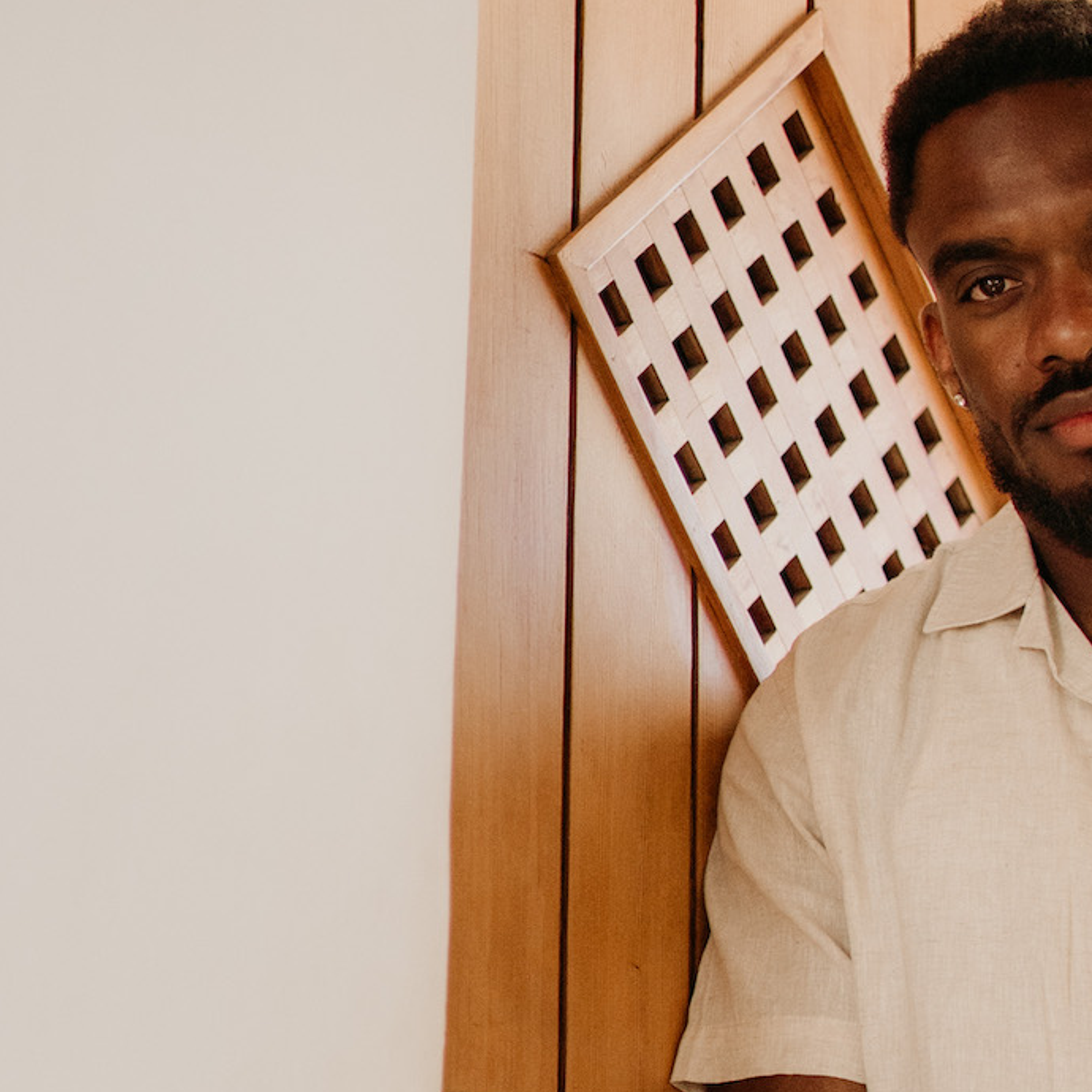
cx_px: 1168
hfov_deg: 17.4
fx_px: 3462
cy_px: 931
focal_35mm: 97
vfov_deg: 17.7
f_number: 1.4
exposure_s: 1/6400
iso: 640
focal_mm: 35
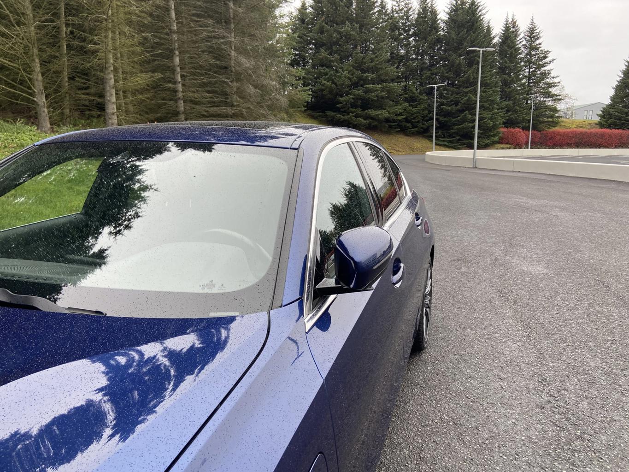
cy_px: 236
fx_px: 472
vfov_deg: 53.1
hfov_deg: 67.3
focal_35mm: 26
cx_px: 314
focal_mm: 4.25
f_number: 1.8
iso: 32
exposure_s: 1/121
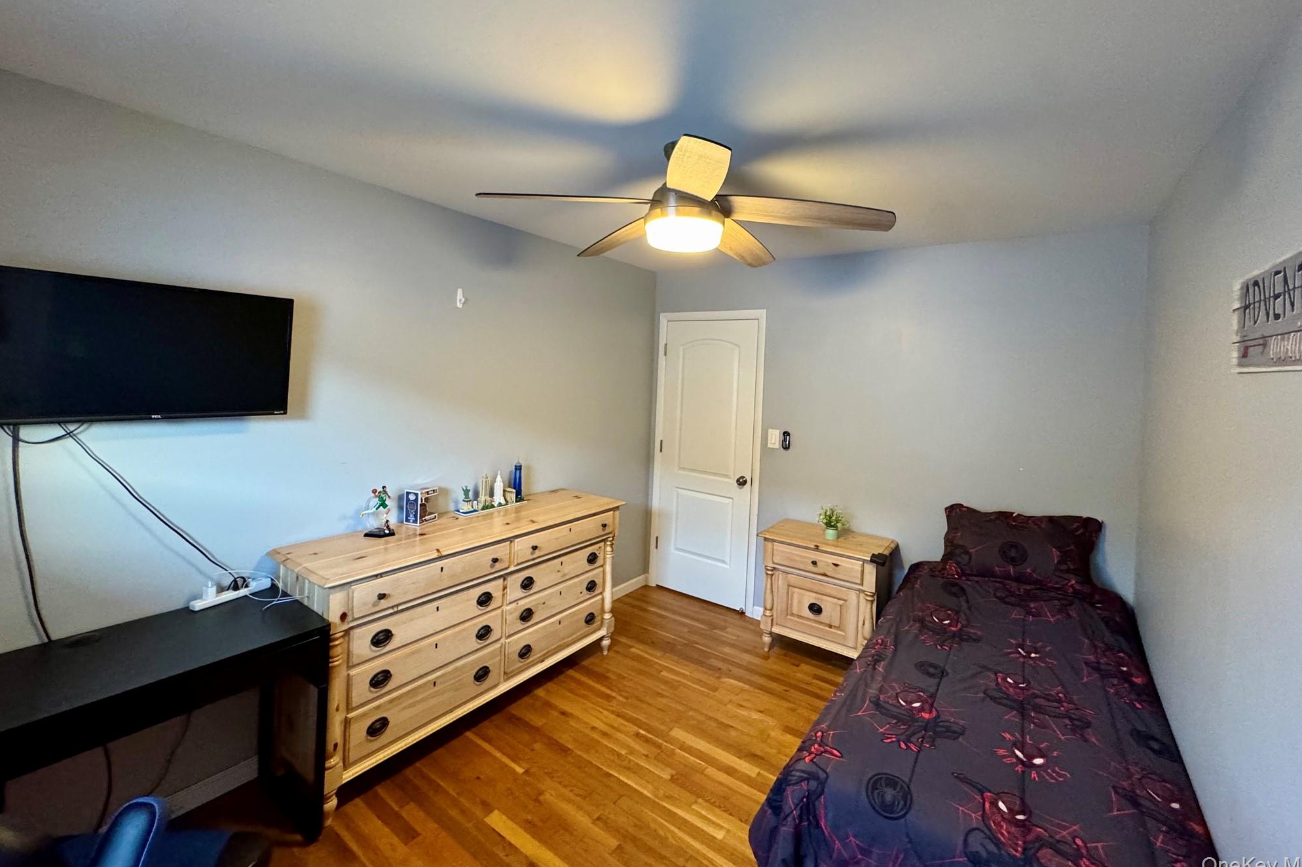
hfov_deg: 100.4
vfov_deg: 77.0
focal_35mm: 15
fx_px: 542
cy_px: 378
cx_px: 664
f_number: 2.2
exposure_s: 1/60
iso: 500
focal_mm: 2.22
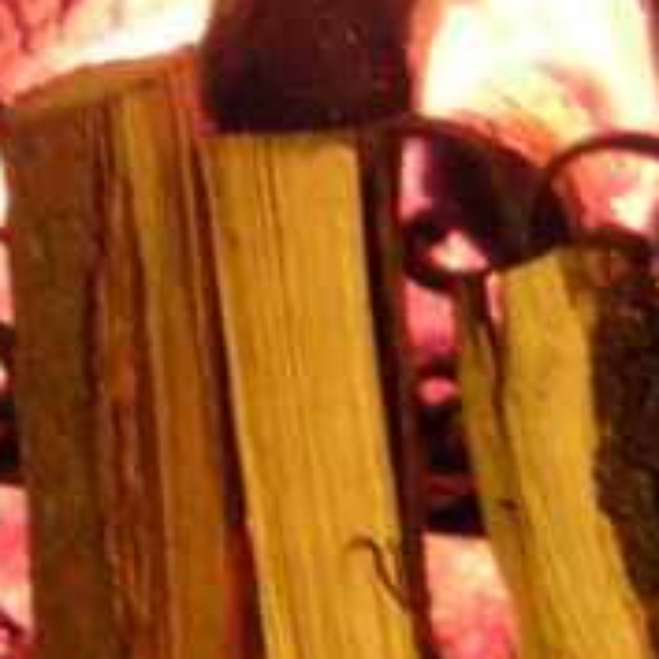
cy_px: 32
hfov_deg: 12.1
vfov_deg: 12.0
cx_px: 134
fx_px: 3102
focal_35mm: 144
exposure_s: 1/2.9
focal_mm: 6
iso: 218
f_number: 2.7
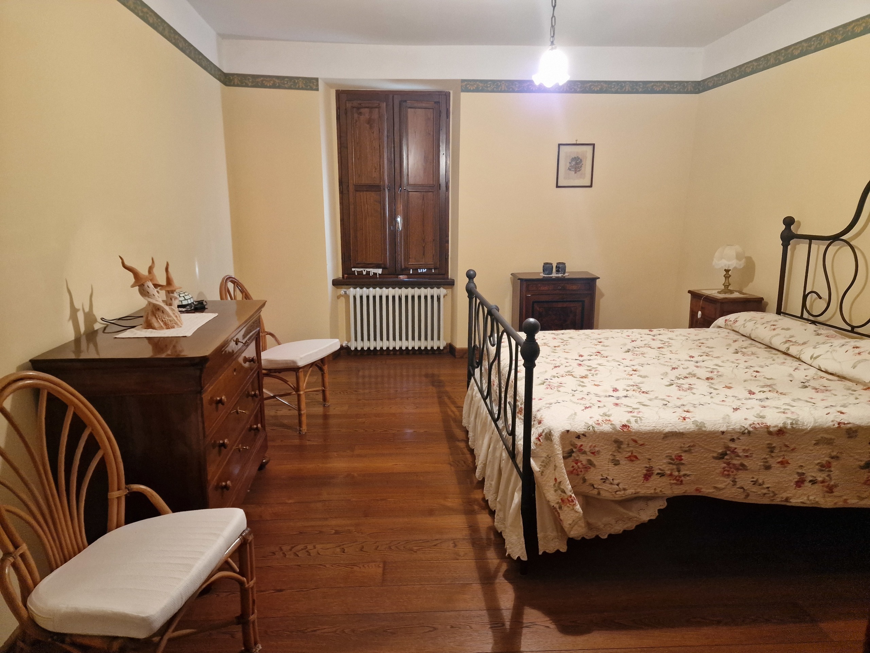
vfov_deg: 58.9
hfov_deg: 73.9
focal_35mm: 23
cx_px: 435
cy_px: 326
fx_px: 578
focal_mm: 6.4
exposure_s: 1/100
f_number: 1.8
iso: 640
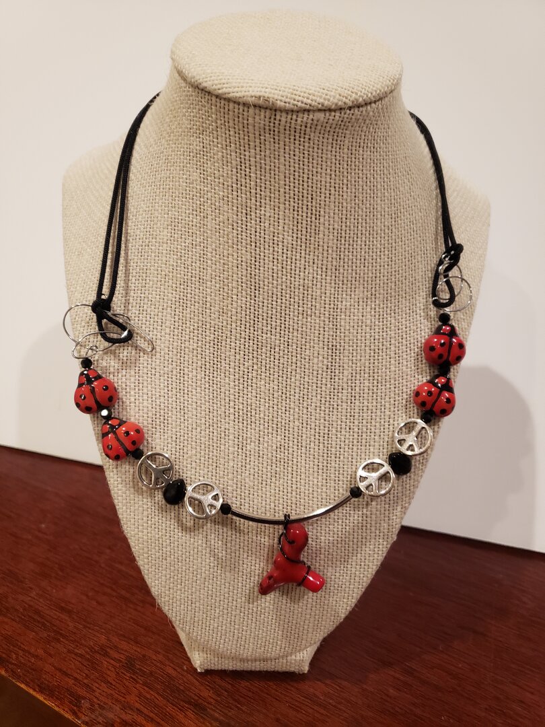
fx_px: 546
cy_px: 364
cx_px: 272
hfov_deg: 53.1
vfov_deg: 67.3
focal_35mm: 26
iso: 320
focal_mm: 4.3
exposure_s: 1/60
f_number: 1.5
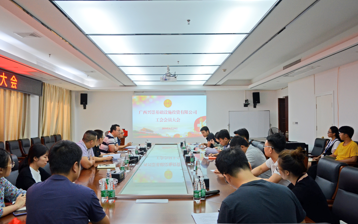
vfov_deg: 37.8
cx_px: 172
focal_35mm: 34
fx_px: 327
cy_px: 111
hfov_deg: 57.4
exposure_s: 1/80
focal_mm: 21
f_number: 5
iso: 800
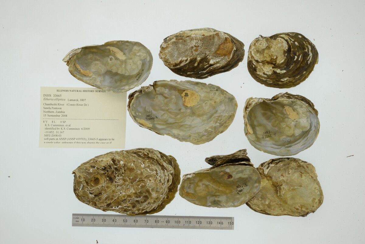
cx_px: 182
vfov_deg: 22.6
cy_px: 122
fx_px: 609
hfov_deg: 33.4
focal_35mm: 60
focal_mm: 60
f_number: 32
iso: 100
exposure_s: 1/10
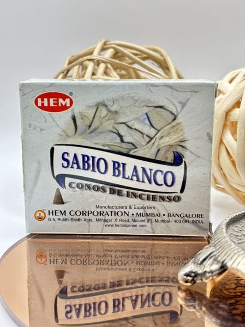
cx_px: 122
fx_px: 491
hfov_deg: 28.0
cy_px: 164
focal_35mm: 52
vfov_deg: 36.8
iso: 100
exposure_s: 1/100
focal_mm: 5.96
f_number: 1.6
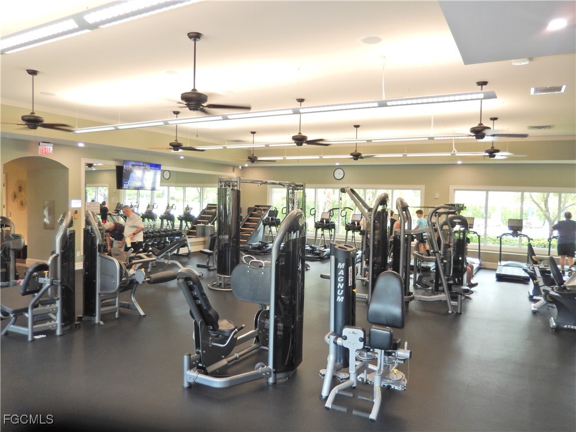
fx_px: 416
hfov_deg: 69.4
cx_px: 288
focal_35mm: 25
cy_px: 216
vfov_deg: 54.9
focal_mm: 4.5
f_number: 3.4
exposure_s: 1/30
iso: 180
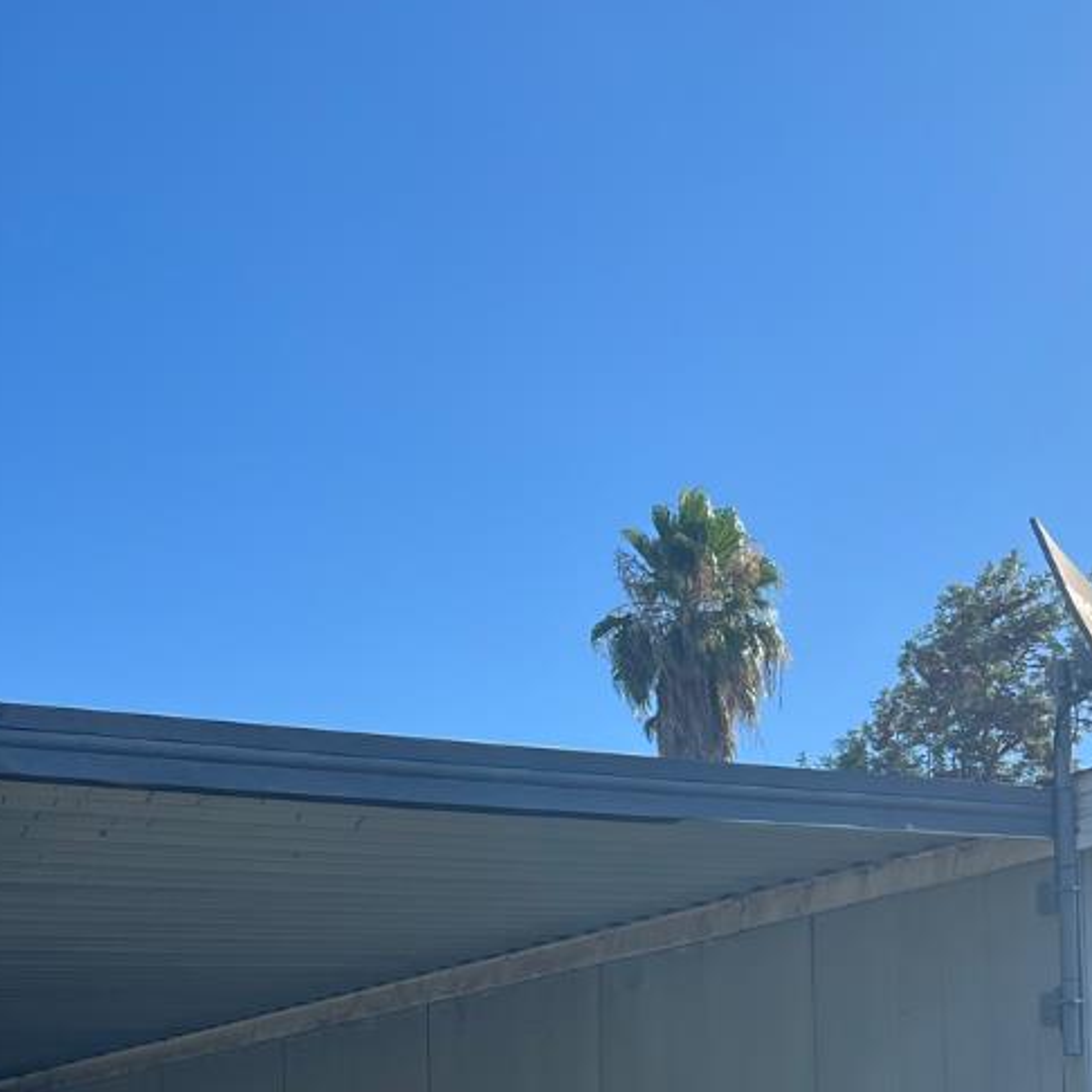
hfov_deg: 24.3
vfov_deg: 23.3
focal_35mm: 71
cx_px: 519
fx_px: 2534
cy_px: 1098
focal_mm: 5.7
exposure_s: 1/3165
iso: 50
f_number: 1.5
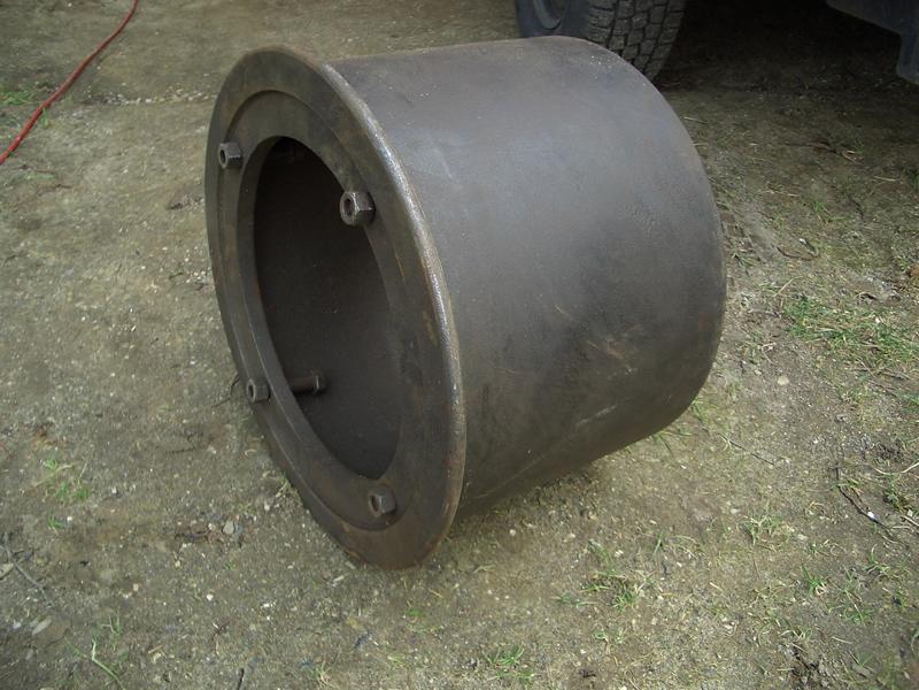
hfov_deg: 52.6
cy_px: 345
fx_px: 929
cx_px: 460
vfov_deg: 40.7
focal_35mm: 35
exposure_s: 1/125
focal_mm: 5.8
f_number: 2.6
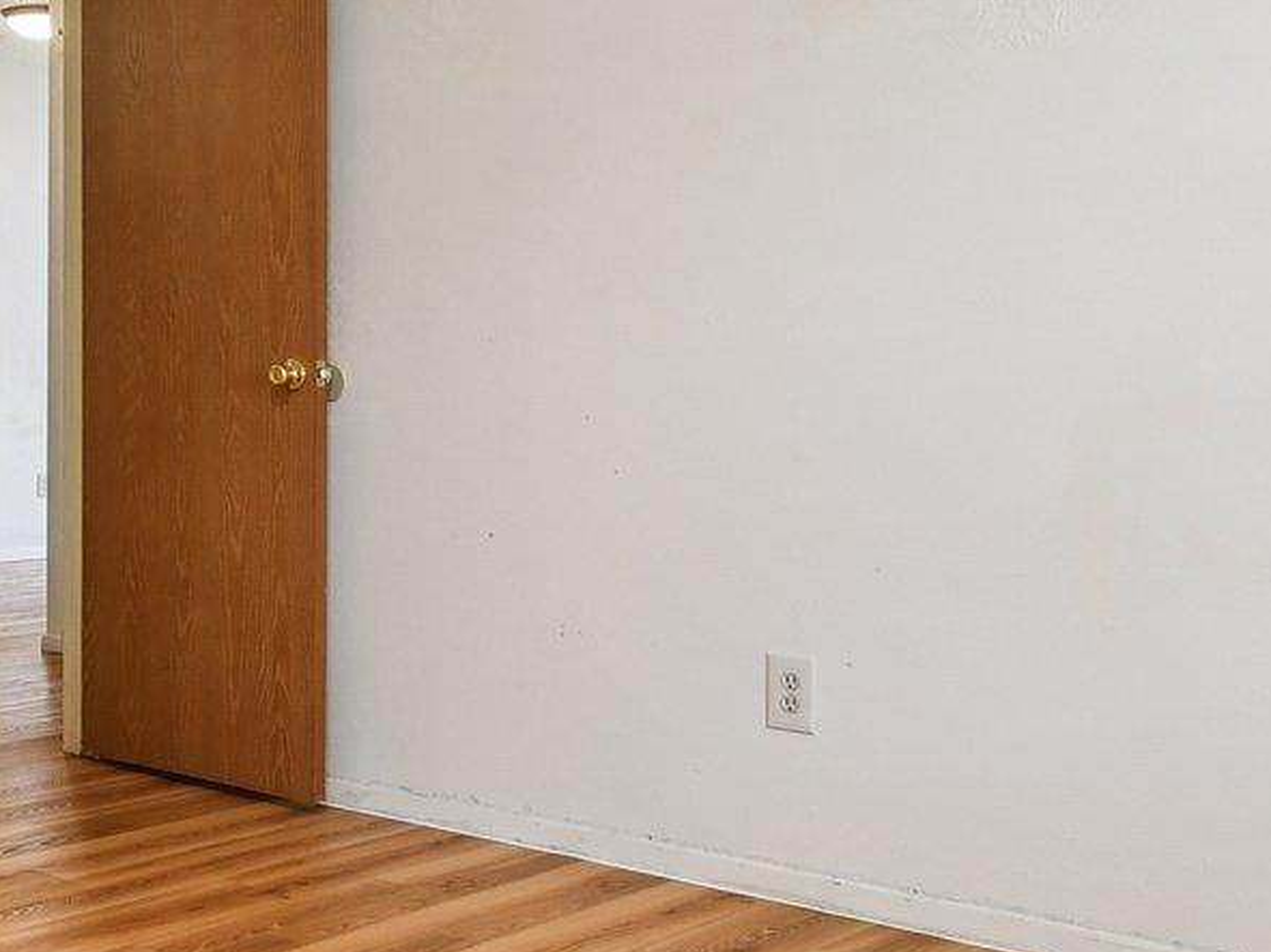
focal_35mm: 50
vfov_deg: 28.8
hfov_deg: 35.9
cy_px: 295
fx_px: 1835
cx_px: 133
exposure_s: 1/13
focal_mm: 10
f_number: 8
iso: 400
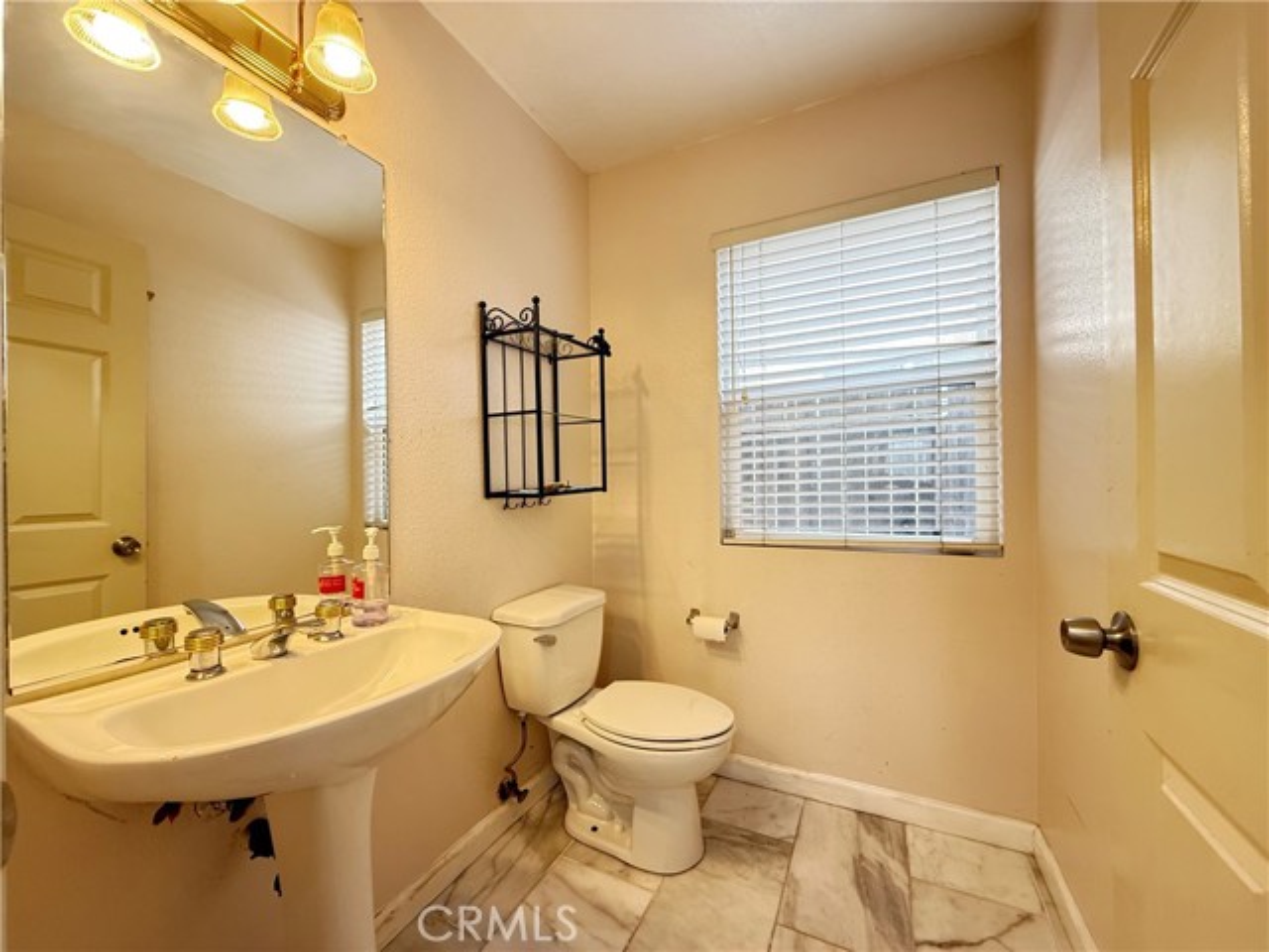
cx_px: 634
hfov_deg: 102.1
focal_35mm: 14
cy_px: 476
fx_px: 513
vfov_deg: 85.7
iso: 400
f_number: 2.2
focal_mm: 2.22
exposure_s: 1/60
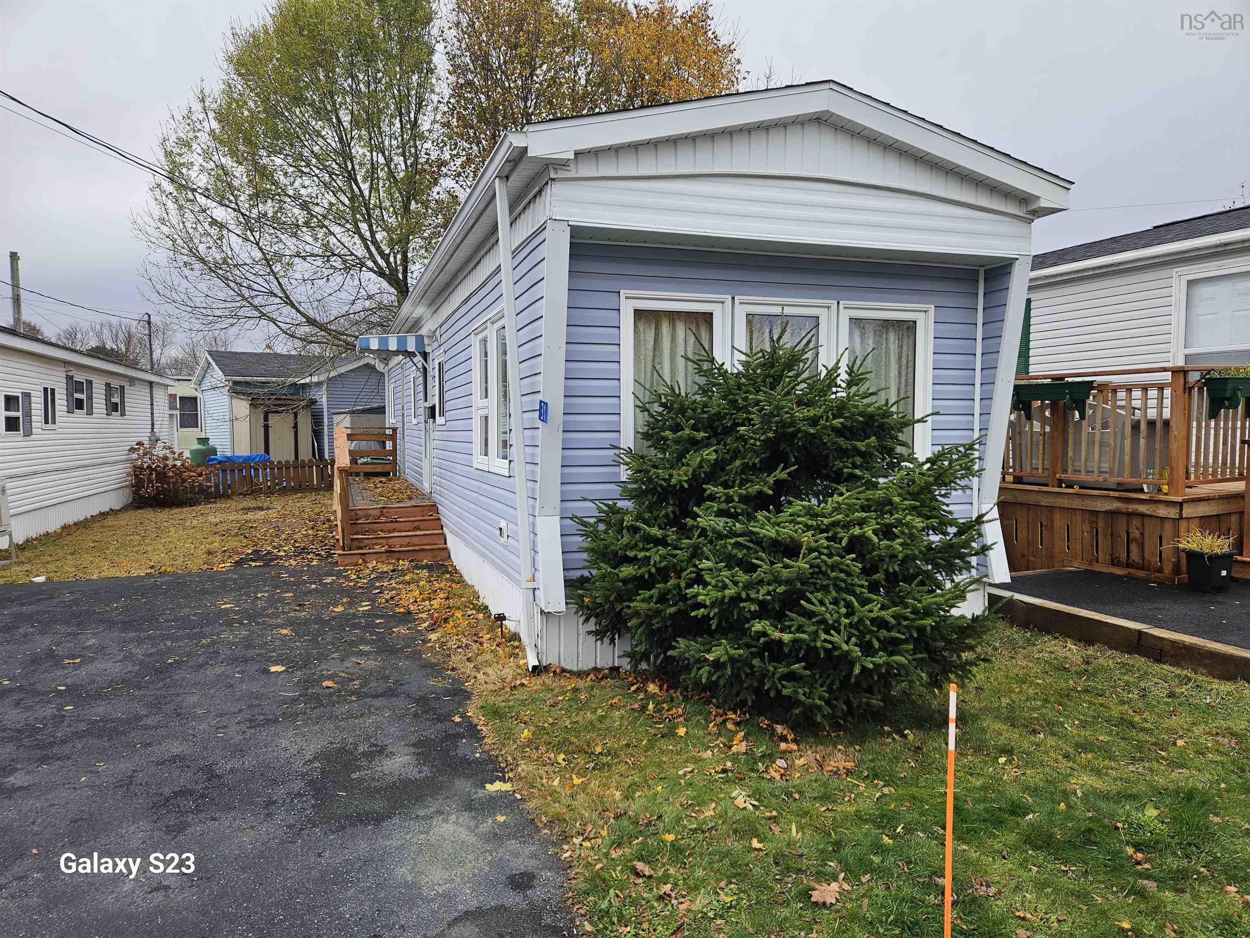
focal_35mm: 23
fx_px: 831
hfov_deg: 73.9
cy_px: 469
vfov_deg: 58.9
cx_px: 625
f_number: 1.8
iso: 25
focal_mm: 5.4
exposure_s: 1/557
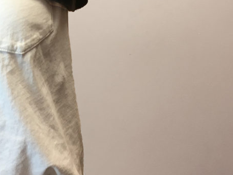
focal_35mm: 76
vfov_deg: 19.0
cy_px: 18
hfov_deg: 24.5
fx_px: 511
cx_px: 1
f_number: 2.2
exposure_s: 1/40
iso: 25
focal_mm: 4.15
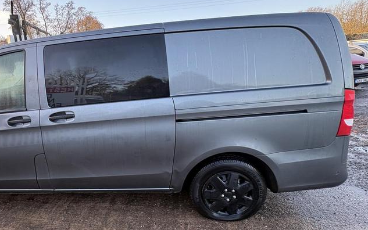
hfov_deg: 78.6
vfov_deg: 57.3
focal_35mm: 21
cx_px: 113
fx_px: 211
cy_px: 112
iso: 100
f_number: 2.2
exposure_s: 1/99
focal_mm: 2.22
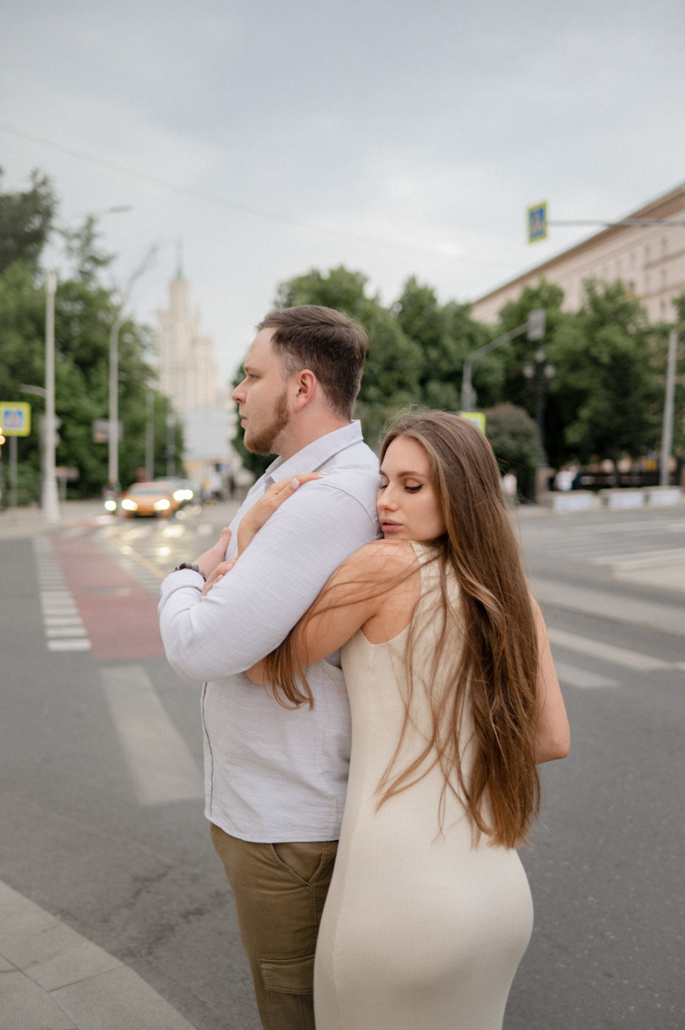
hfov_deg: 37.8
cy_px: 515
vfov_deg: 54.5
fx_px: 1000
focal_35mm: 35
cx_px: 342
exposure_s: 1/160
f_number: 2.2
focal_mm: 35
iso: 200
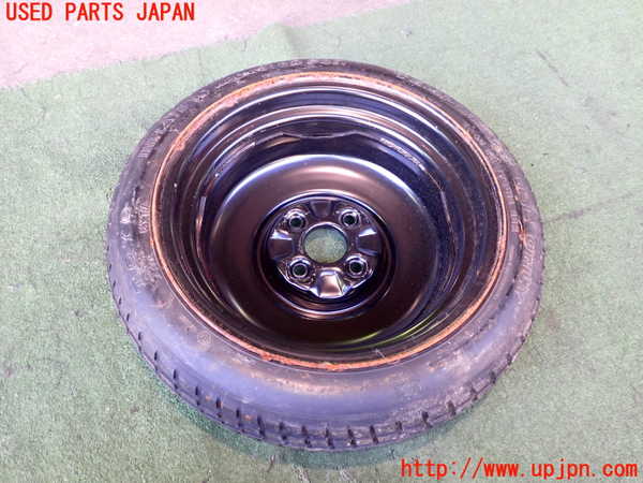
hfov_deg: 60.0
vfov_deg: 46.8
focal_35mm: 30
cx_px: 322
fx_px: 557
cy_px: 242
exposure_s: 1/30
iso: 250
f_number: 2.3
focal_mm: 5.4
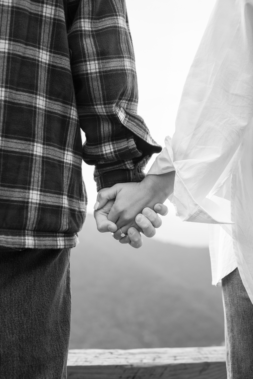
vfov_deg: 39.6
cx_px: 126
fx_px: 527
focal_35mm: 50
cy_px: 190
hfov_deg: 27.0
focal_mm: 50
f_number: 4
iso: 800
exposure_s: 1/250
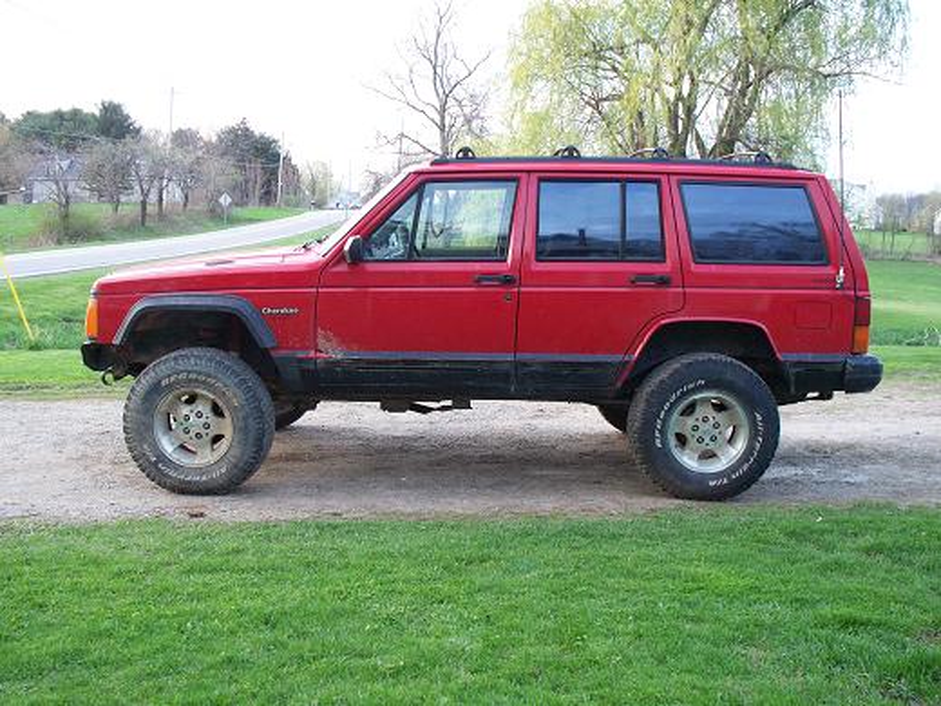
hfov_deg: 51.4
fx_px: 979
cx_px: 470
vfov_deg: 39.7
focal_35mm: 36
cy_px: 353
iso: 160
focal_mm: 7.54
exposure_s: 1/60
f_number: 2.8
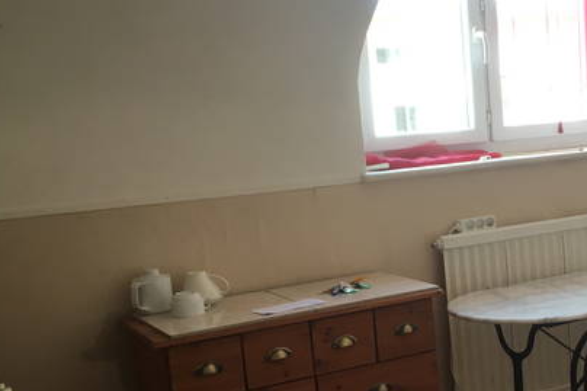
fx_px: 962
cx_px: 487
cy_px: 301
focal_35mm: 59
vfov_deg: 22.7
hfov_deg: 32.8
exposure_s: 1/33
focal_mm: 4.15
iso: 25
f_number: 2.2
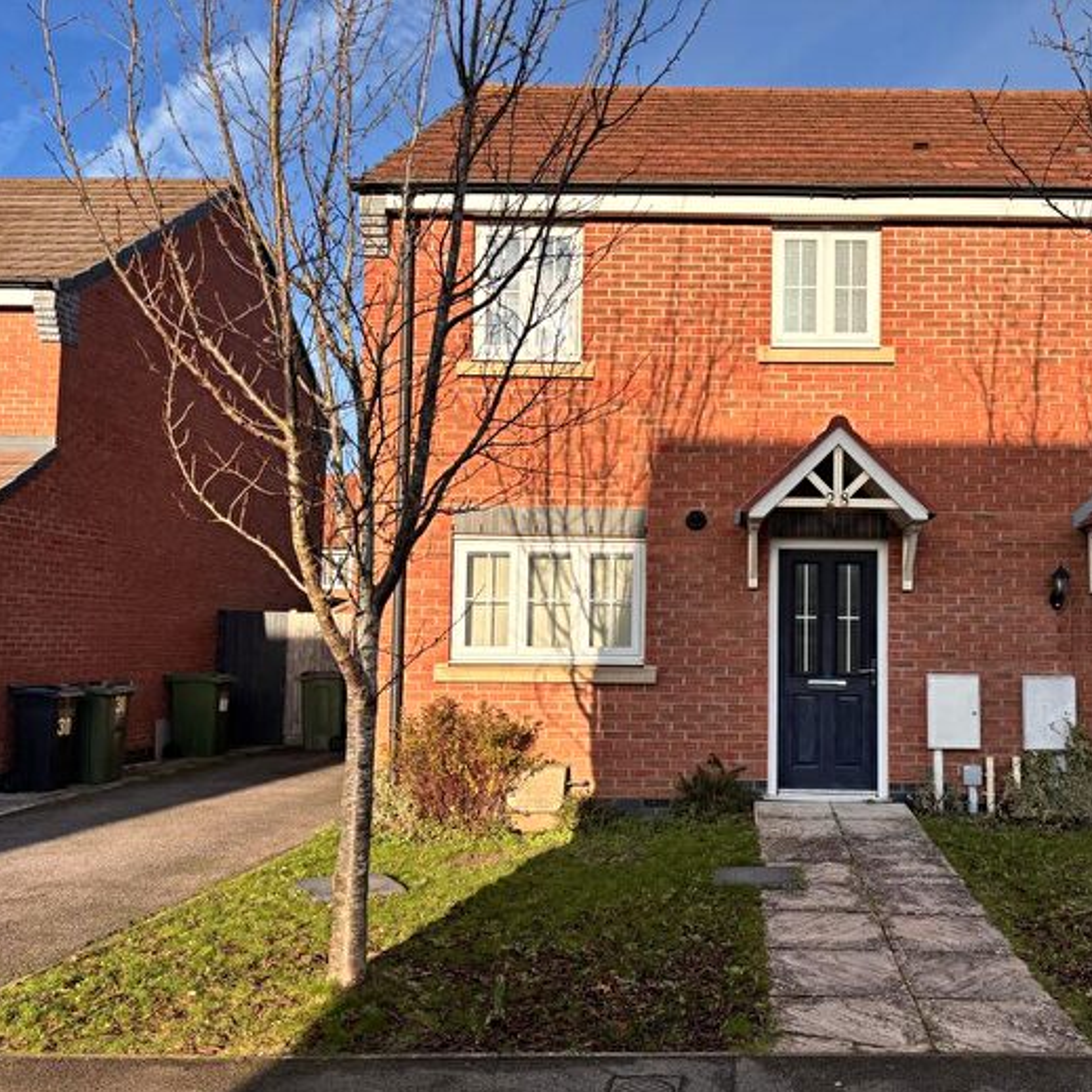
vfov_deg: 52.5
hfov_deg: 51.5
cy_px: 550
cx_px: 730
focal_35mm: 31
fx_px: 1106
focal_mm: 5.96
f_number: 1.6
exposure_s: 1/2105
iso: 50
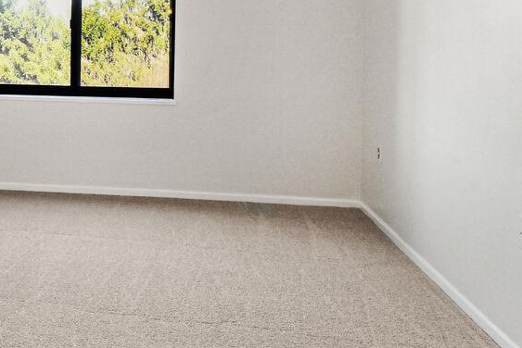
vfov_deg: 28.5
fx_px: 667
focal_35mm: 46
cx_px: 50
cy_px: 61
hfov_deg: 39.6
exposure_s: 1/10
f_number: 8
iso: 200
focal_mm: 10
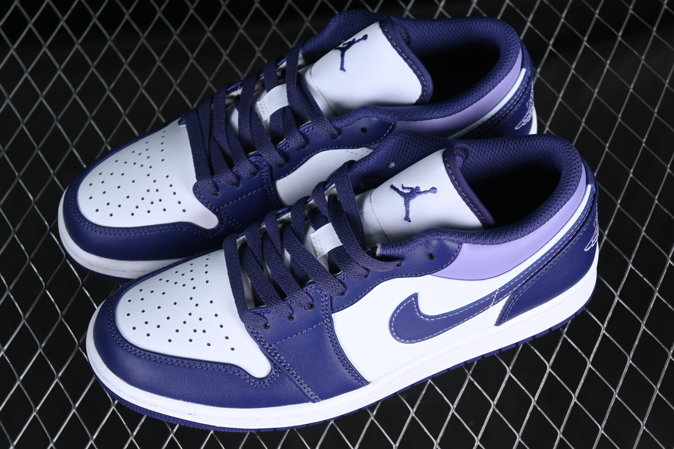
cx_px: 337
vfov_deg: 18.2
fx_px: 1404
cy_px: 224
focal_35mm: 75
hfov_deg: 27.0
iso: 160
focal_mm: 50
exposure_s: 1/60
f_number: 6.3
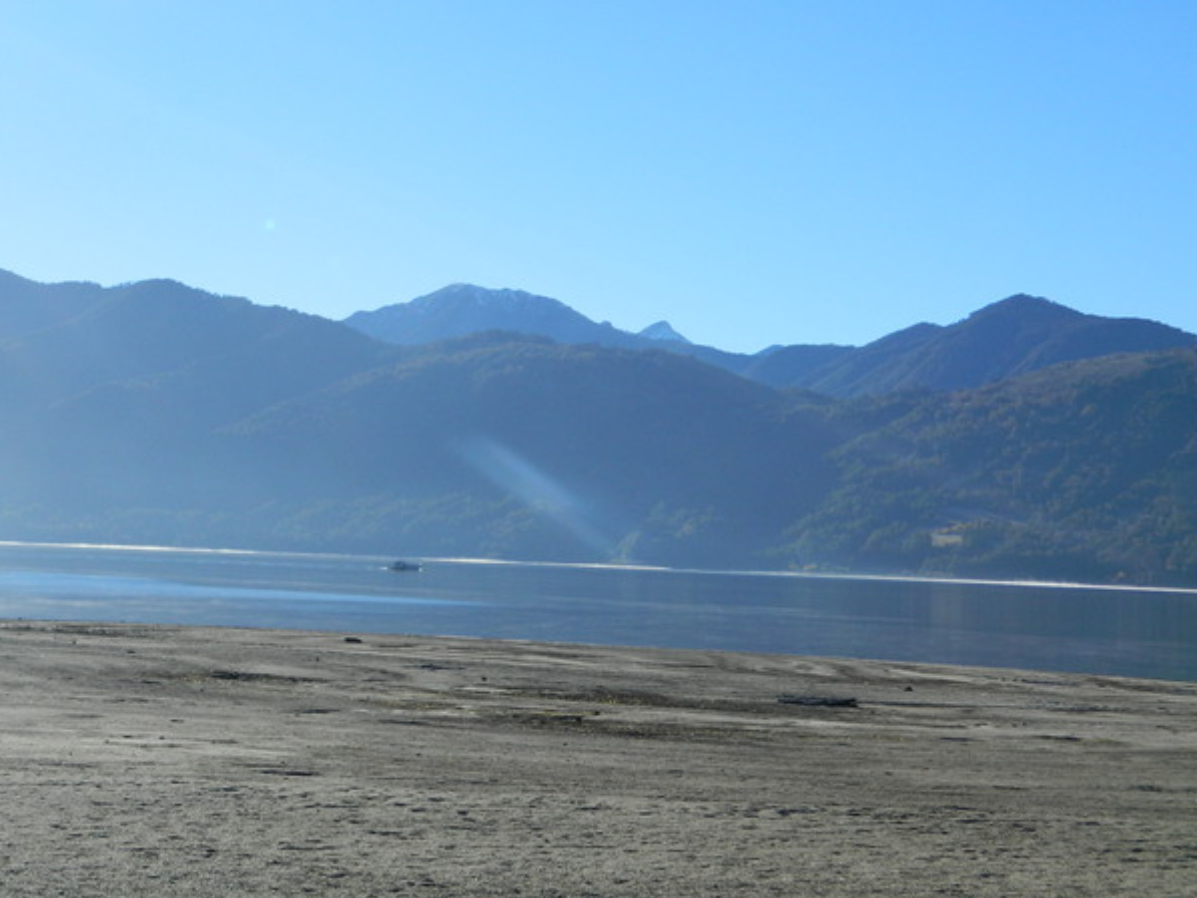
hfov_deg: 30.6
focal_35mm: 63
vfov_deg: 23.2
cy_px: 349
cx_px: 467
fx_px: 2179
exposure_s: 1/1000
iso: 80
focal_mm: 8.4
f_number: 3.6
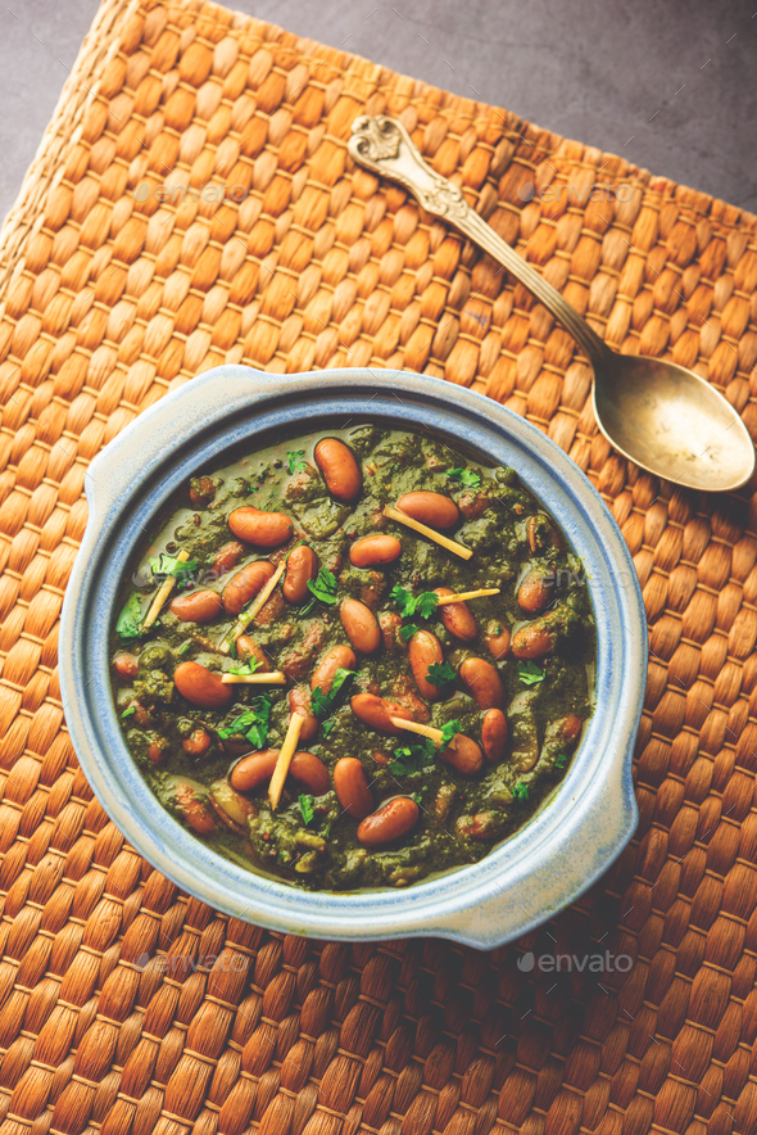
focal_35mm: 60
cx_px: 378
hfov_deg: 22.6
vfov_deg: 33.4
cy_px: 568
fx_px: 1891
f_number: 5.6
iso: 100
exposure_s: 1/125
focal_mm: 60
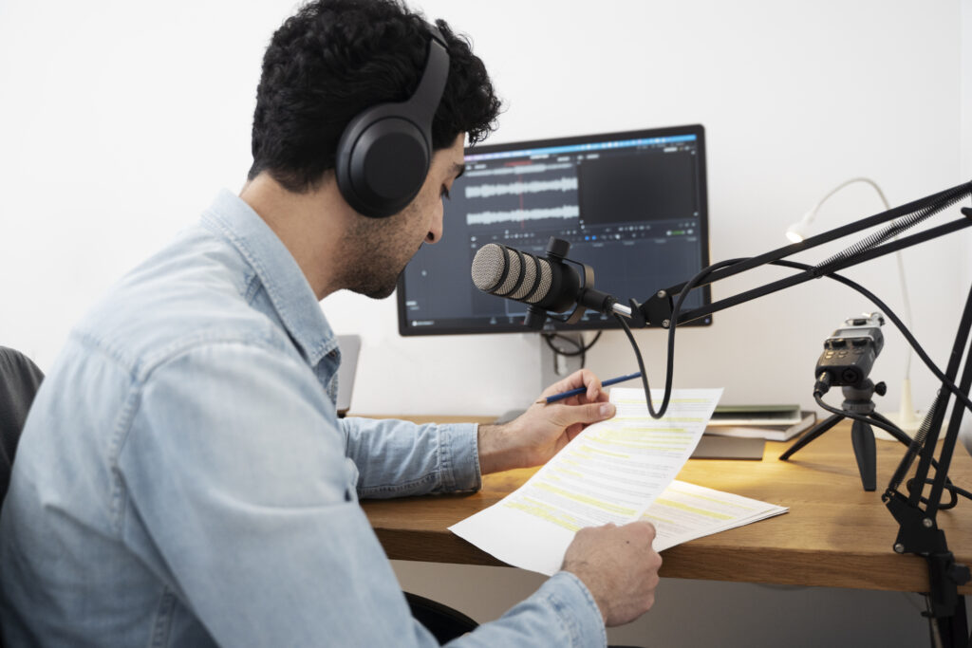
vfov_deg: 37.9
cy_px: 324
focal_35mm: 35
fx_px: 945
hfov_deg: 54.4
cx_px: 486
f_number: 2.8
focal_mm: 35
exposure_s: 1/200
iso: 1000
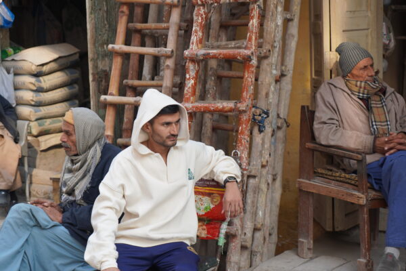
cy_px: 136
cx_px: 203
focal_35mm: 70
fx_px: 789
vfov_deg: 19.5
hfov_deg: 28.8
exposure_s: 1/160
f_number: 4
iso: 125
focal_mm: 70
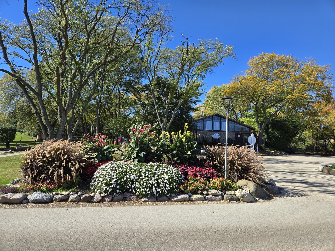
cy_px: 126
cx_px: 168
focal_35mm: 23
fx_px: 223
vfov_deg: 58.9
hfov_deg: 73.9
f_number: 1.8
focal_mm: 5.4
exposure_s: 1/1096
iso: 25
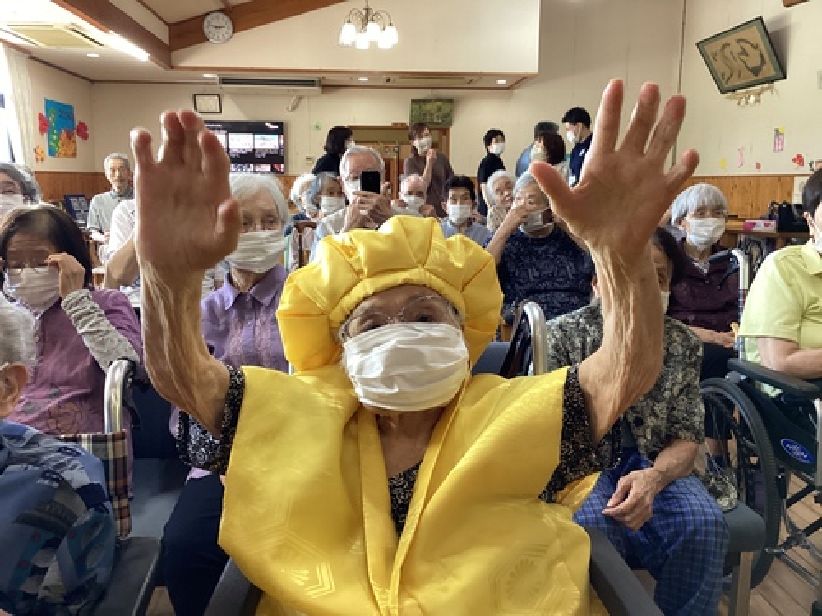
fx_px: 736
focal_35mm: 31
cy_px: 308
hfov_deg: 58.4
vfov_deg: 45.4
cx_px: 411
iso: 200
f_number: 2.4
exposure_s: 1/60
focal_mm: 3.3
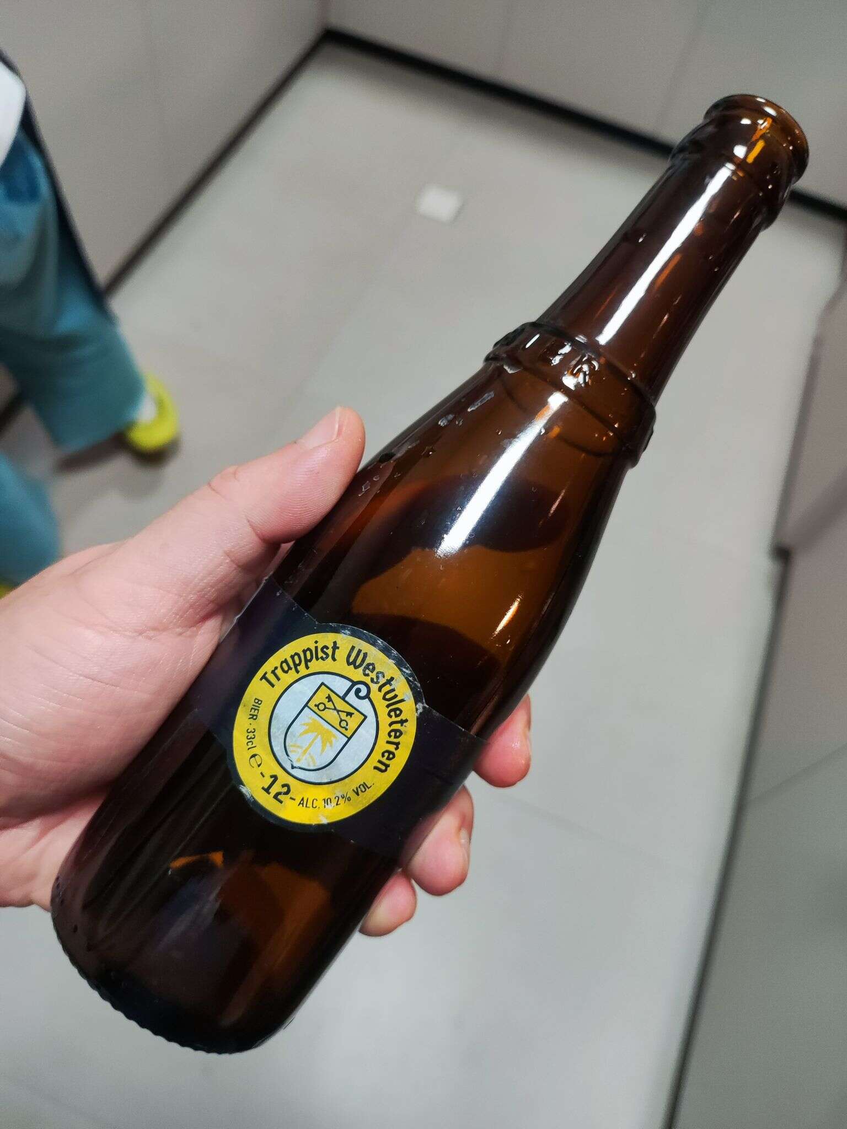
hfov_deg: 54.9
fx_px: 816
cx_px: 424
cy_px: 564
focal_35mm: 25
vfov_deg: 69.4
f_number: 1.79
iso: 330
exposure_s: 1/57
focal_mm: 4.71
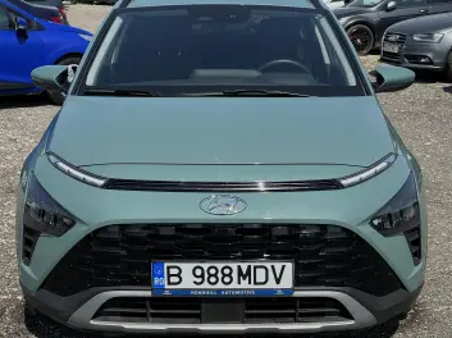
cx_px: 223
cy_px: 166
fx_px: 639
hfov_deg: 38.9
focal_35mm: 49
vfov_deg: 29.6
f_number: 1.78
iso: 64
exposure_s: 1/2976
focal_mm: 6.86
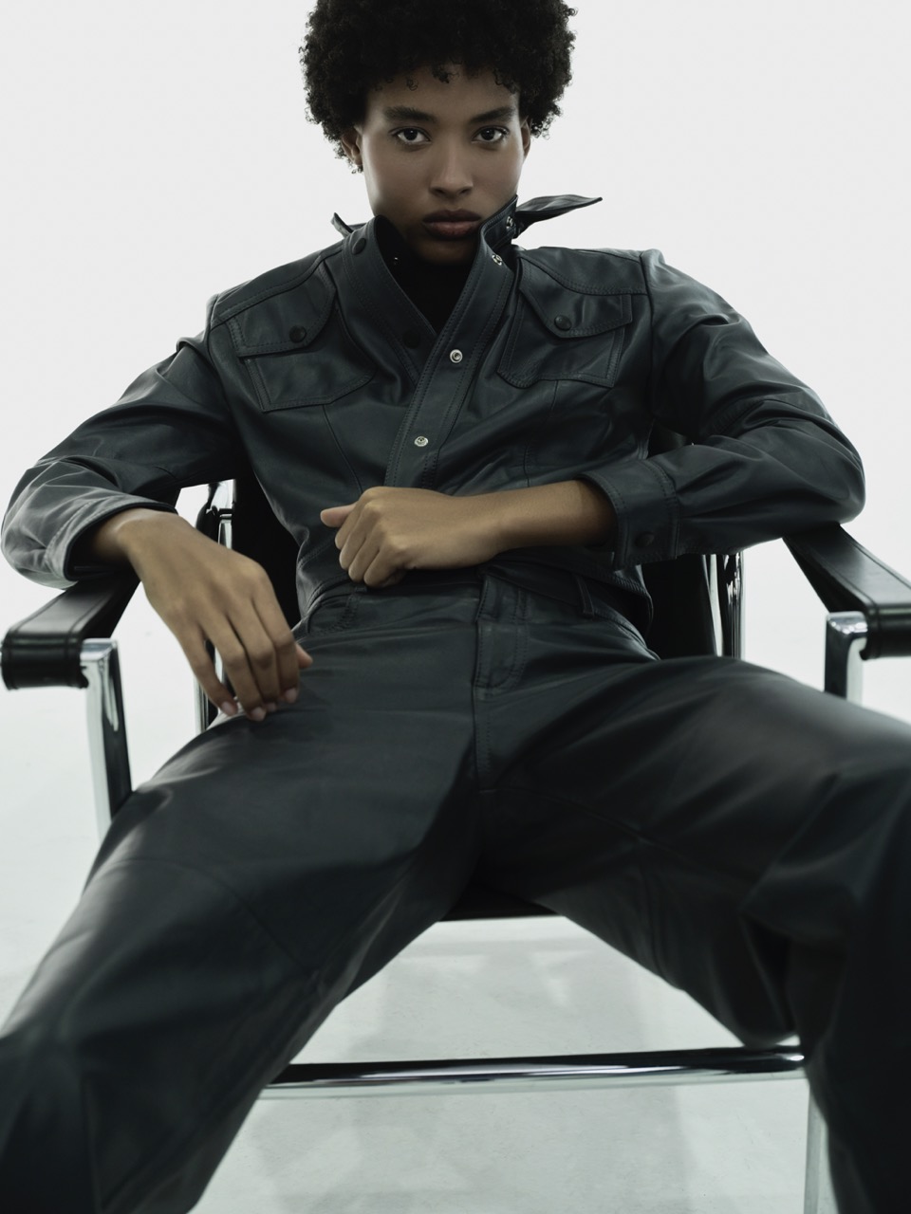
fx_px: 1860
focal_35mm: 53
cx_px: 456
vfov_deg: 36.2
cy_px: 607
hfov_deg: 27.5
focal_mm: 67.6
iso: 1600
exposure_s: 1/125
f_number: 6.4
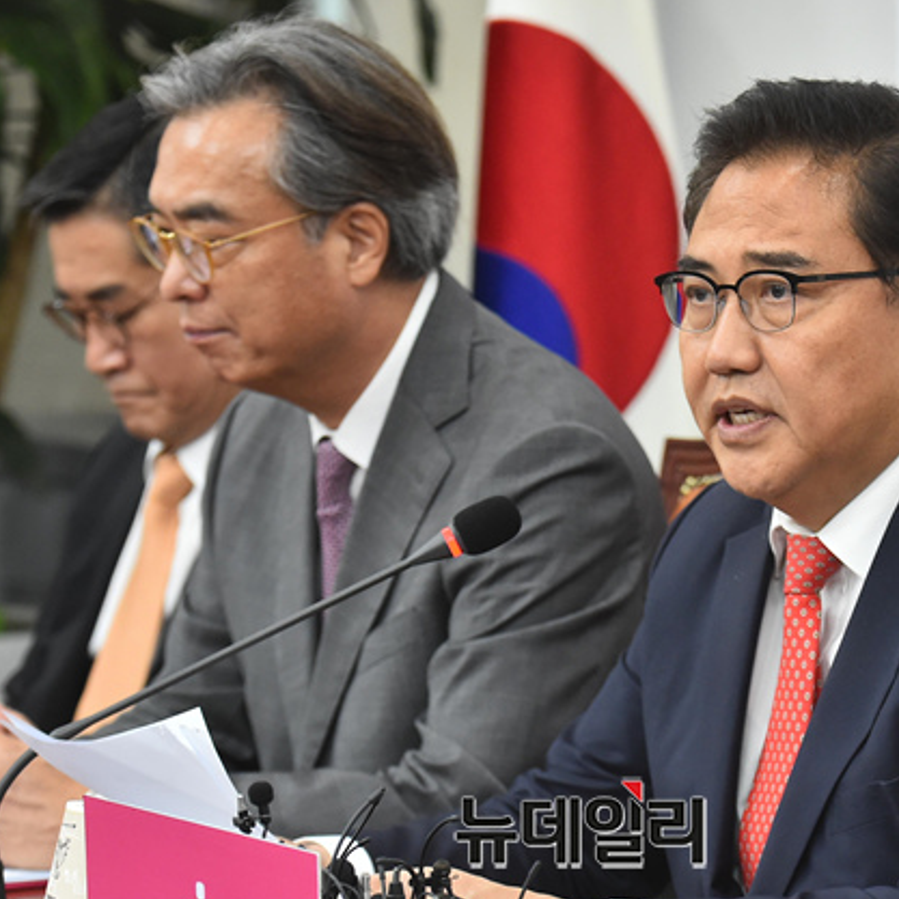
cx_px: 576
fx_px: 7081
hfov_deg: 7.3
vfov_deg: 7.3
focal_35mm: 241
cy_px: 455
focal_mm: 185
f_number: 6.3
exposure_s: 1/250
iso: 3200
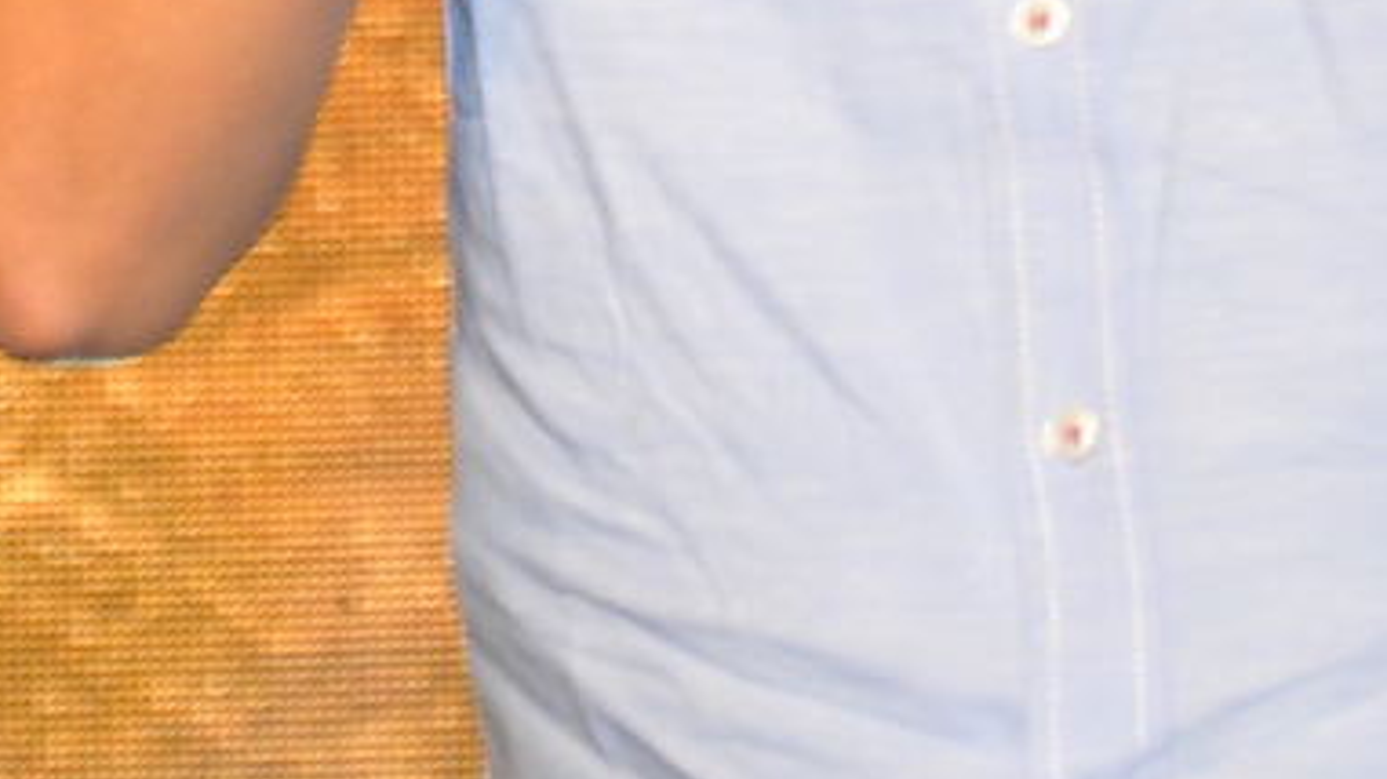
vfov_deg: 1.8
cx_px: -149
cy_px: -592
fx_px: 25449
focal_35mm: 692
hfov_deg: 3.1
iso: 800
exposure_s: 1/125
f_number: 5.6
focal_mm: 105
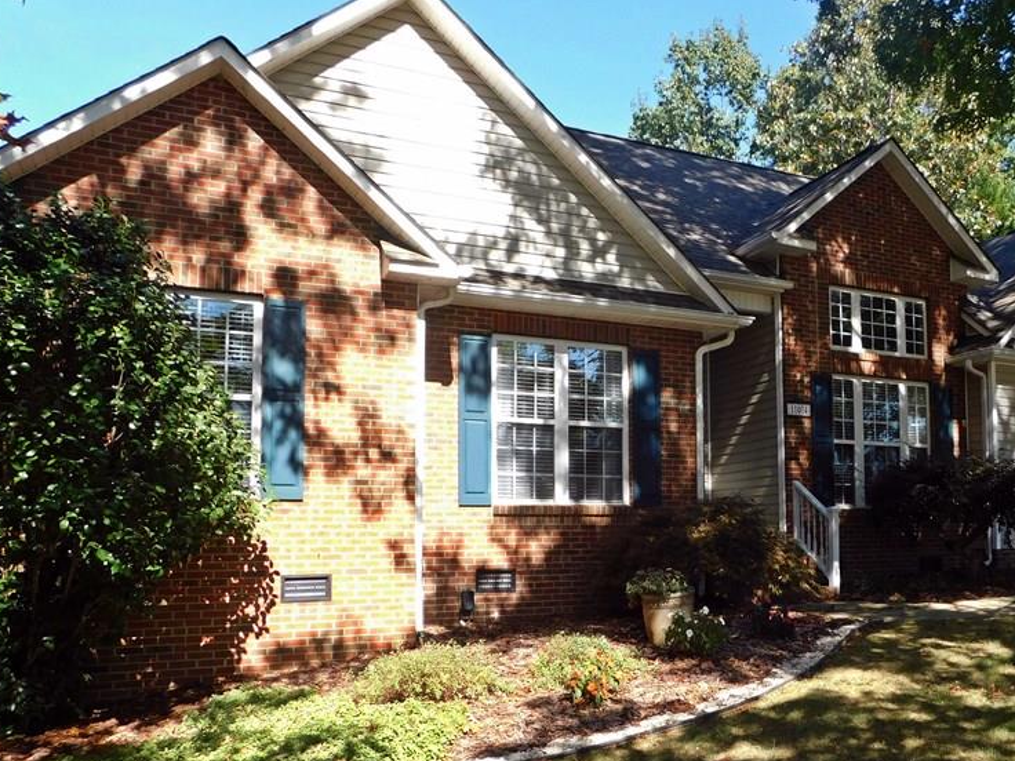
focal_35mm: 32
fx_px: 938
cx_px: 663
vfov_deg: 43.8
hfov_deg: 55.8
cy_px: 483
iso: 125
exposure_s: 1/400
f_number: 3
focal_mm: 4
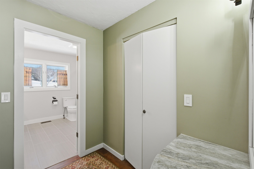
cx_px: 127
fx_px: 113
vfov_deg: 73.7
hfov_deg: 96.7
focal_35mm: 16
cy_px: 84
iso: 1250
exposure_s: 1/1250
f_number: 8
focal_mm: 16
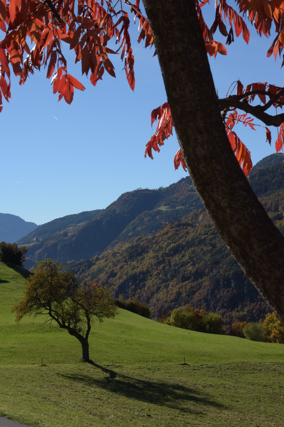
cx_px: 142
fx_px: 799
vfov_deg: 29.9
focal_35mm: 68
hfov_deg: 20.2
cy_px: 214
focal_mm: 45
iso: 500
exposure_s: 1/400
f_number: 18
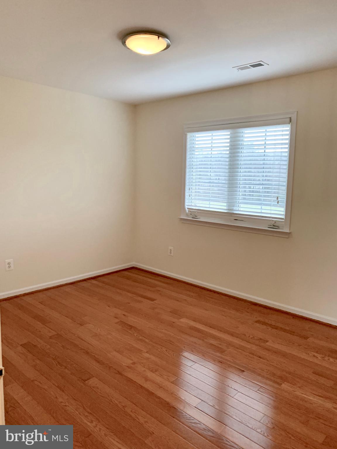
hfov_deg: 53.1
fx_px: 337
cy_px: 224
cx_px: 168
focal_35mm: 26
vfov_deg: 67.3
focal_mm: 4.25
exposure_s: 1/40
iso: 320
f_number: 1.8
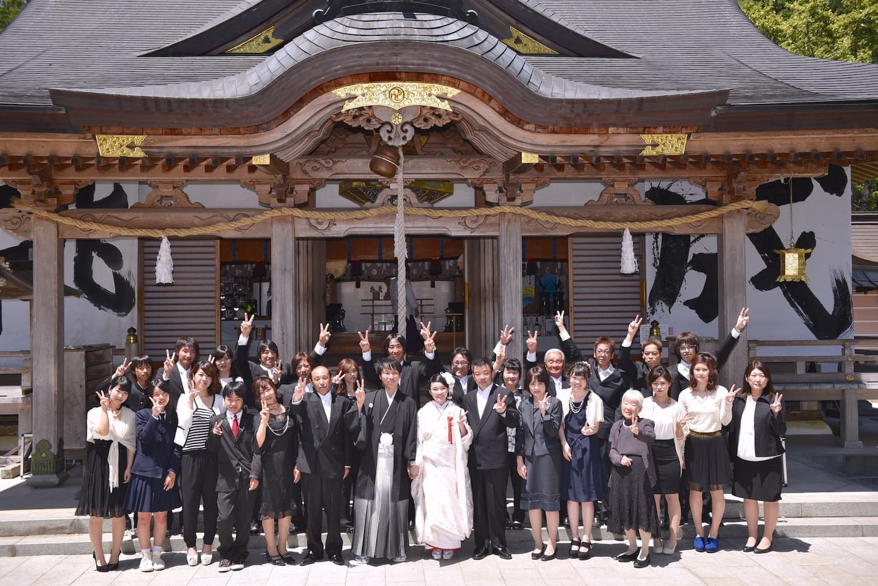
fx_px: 927
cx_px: 439
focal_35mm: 38
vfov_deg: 35.1
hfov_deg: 50.7
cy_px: 293
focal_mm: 38
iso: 200
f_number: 4.5
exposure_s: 1/200
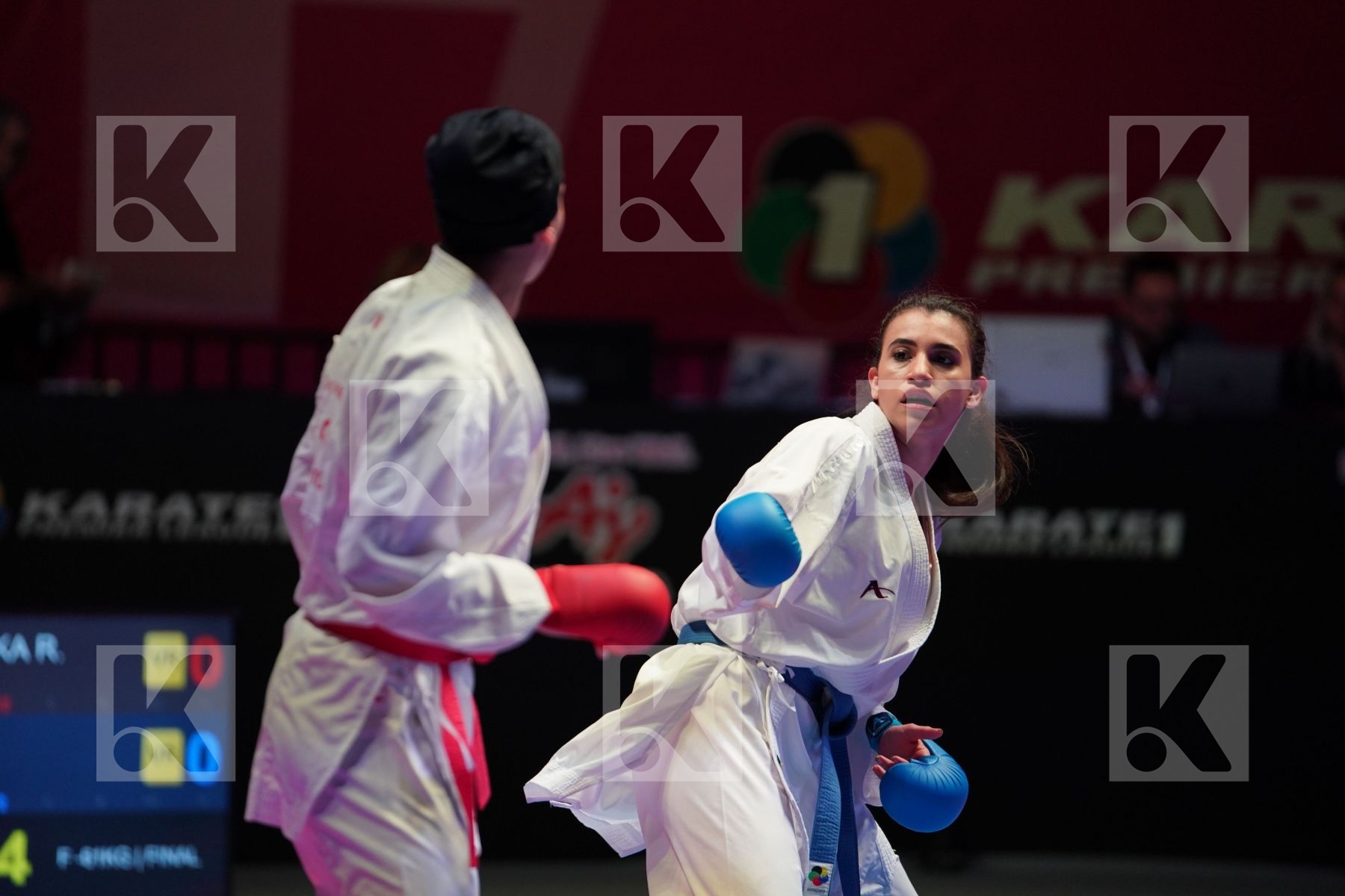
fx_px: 7397
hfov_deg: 10.4
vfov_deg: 6.9
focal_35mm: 198
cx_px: 672
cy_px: 448
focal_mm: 198
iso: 1600
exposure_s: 1/1000
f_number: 2.8
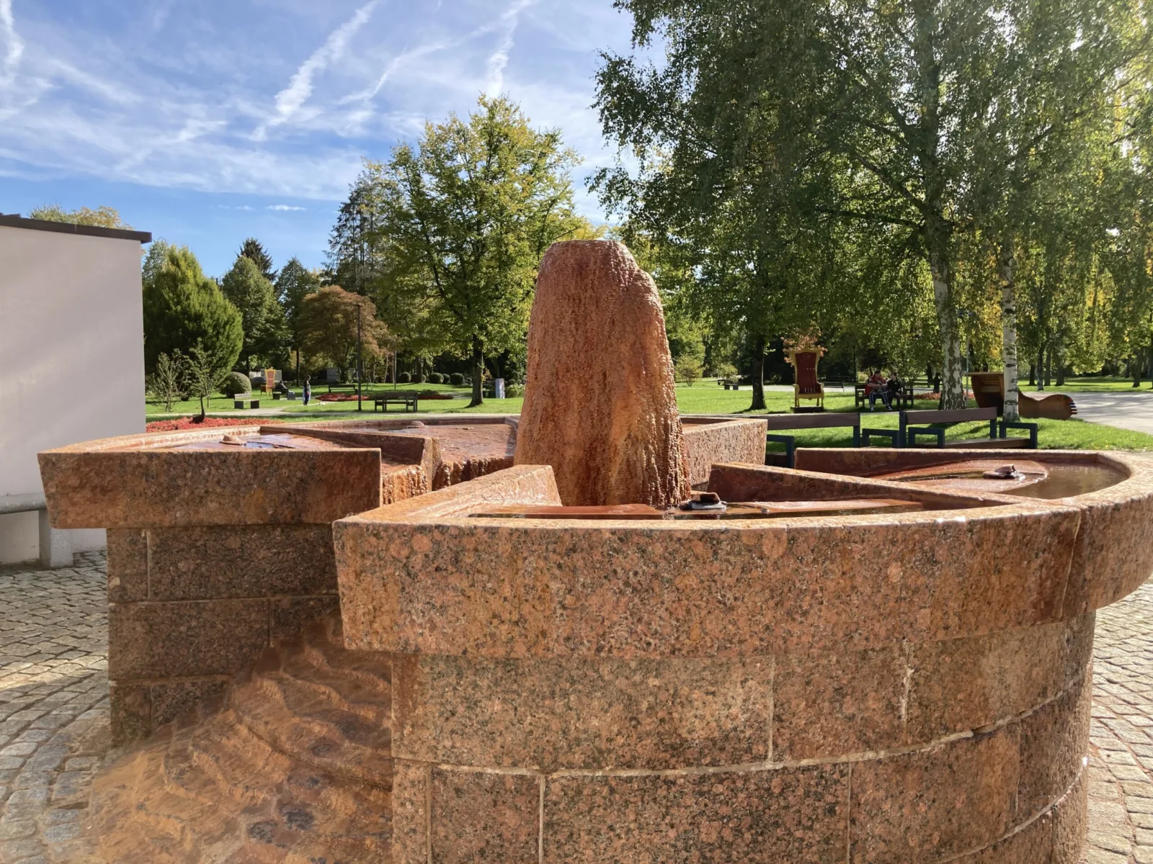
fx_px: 933
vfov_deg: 49.7
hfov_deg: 63.4
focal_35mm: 28
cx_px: 576
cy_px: 432
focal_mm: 3.99
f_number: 1.8
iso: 20
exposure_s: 1/1056
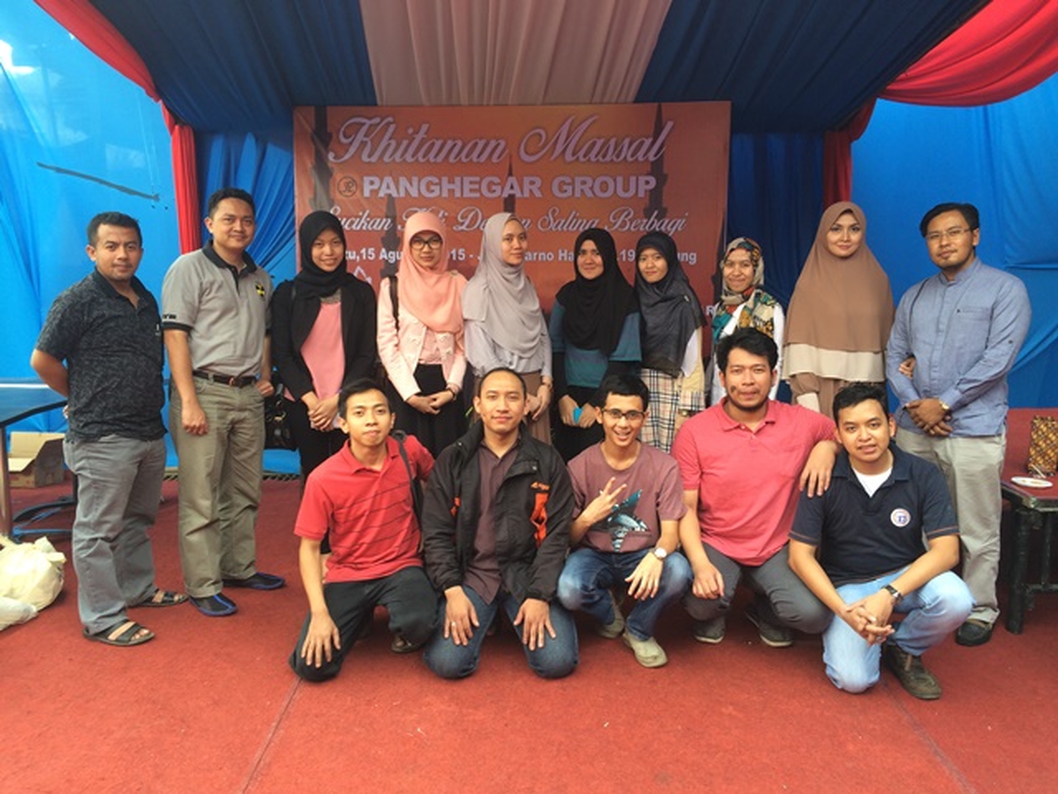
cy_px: 397
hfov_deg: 61.7
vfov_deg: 48.2
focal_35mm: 29
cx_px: 529
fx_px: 886
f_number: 2.2
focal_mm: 4.15
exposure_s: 1/60
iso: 32
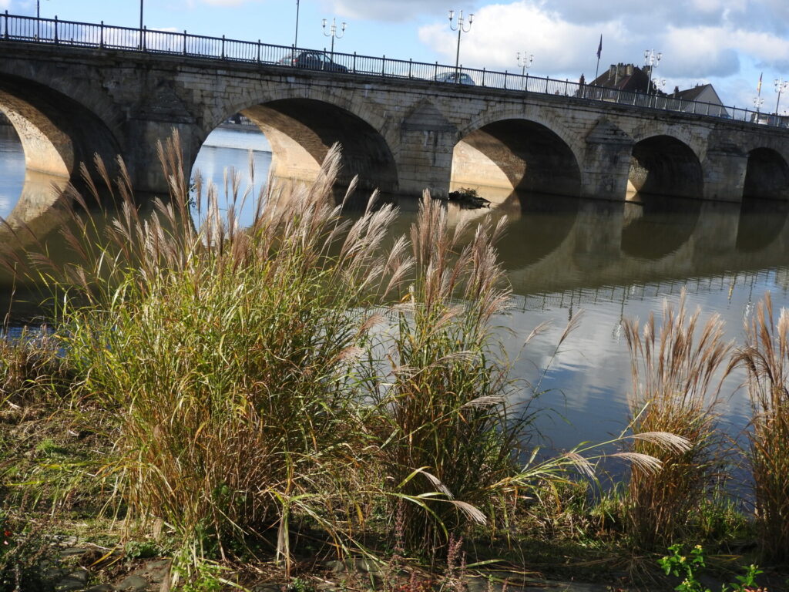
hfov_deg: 46.8
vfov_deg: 36.0
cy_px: 296
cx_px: 394
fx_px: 912
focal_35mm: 40
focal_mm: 7.2
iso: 100
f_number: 3.8
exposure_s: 1/800
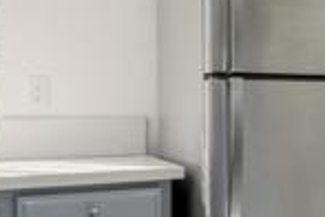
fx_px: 551
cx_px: 358
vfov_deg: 22.2
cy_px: 125
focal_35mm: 61
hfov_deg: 29.6
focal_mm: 14
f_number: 6.3
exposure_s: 1/2000
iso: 250
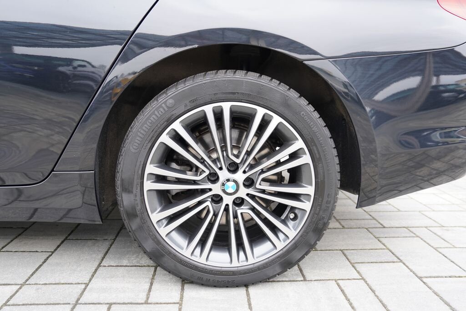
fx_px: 311
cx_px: 233
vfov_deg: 53.1
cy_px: 156
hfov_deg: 73.7
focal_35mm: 24
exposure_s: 1/60
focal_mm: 24
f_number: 4
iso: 200
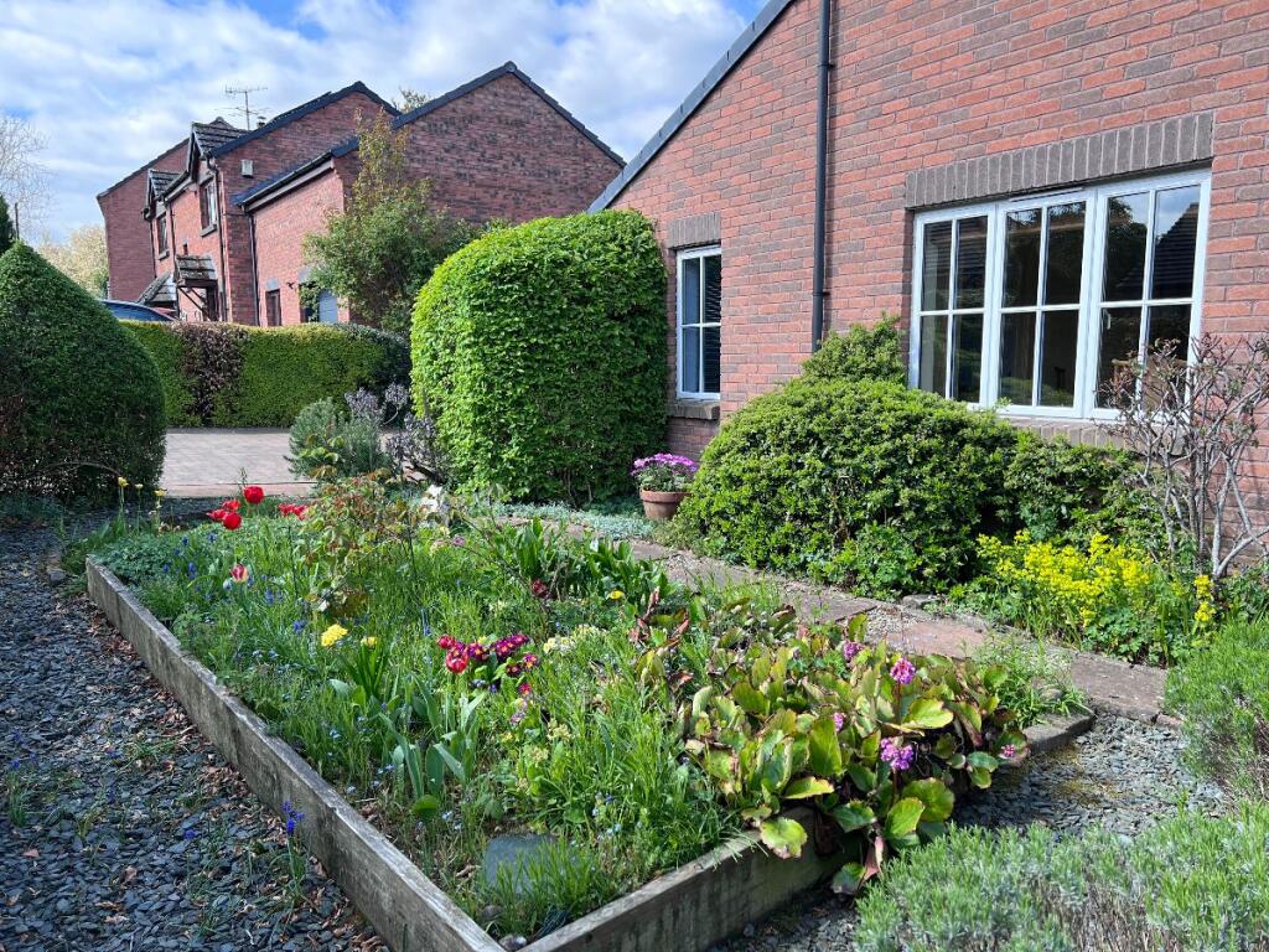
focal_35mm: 26
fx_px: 953
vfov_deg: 53.1
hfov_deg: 67.3
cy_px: 476
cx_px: 634
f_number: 1.5
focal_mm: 5.7
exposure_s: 1/1009
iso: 50
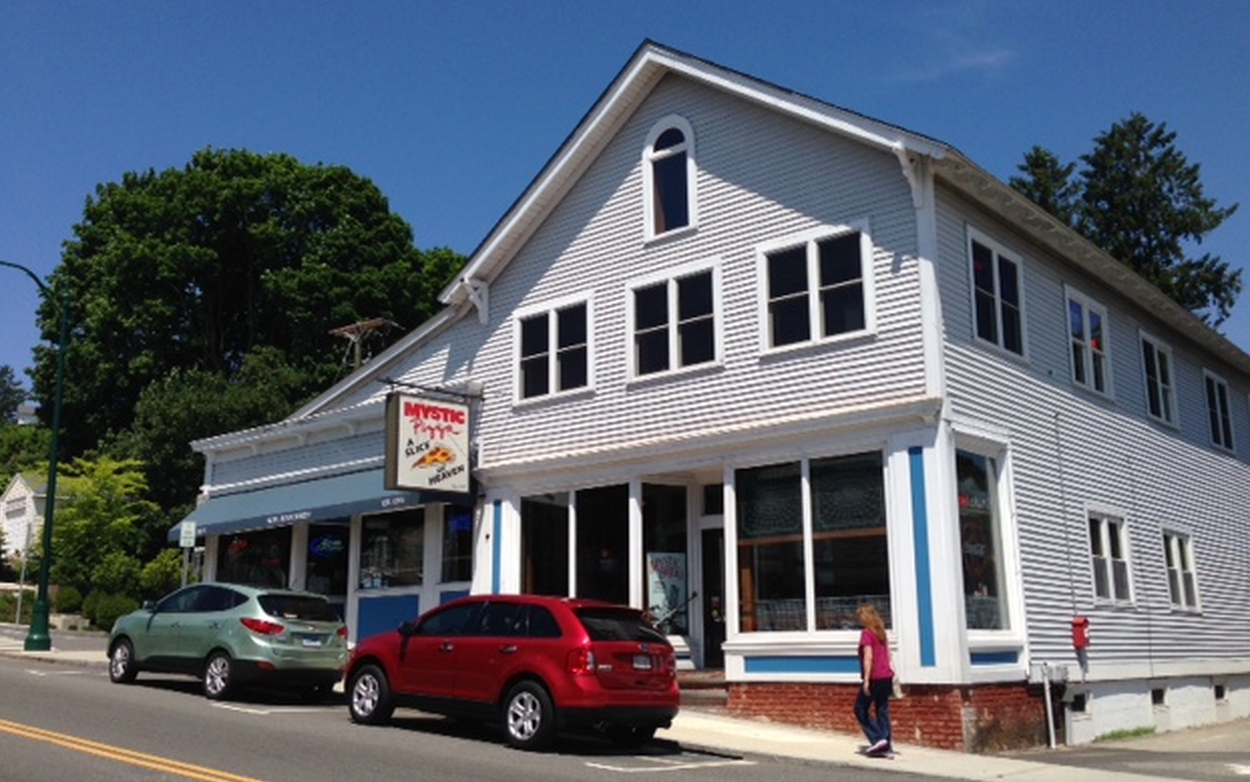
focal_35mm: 36
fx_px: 1227
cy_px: 392
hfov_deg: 54.0
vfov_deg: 35.4
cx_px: 637
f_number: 2.4
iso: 50
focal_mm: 4.12
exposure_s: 1/2584
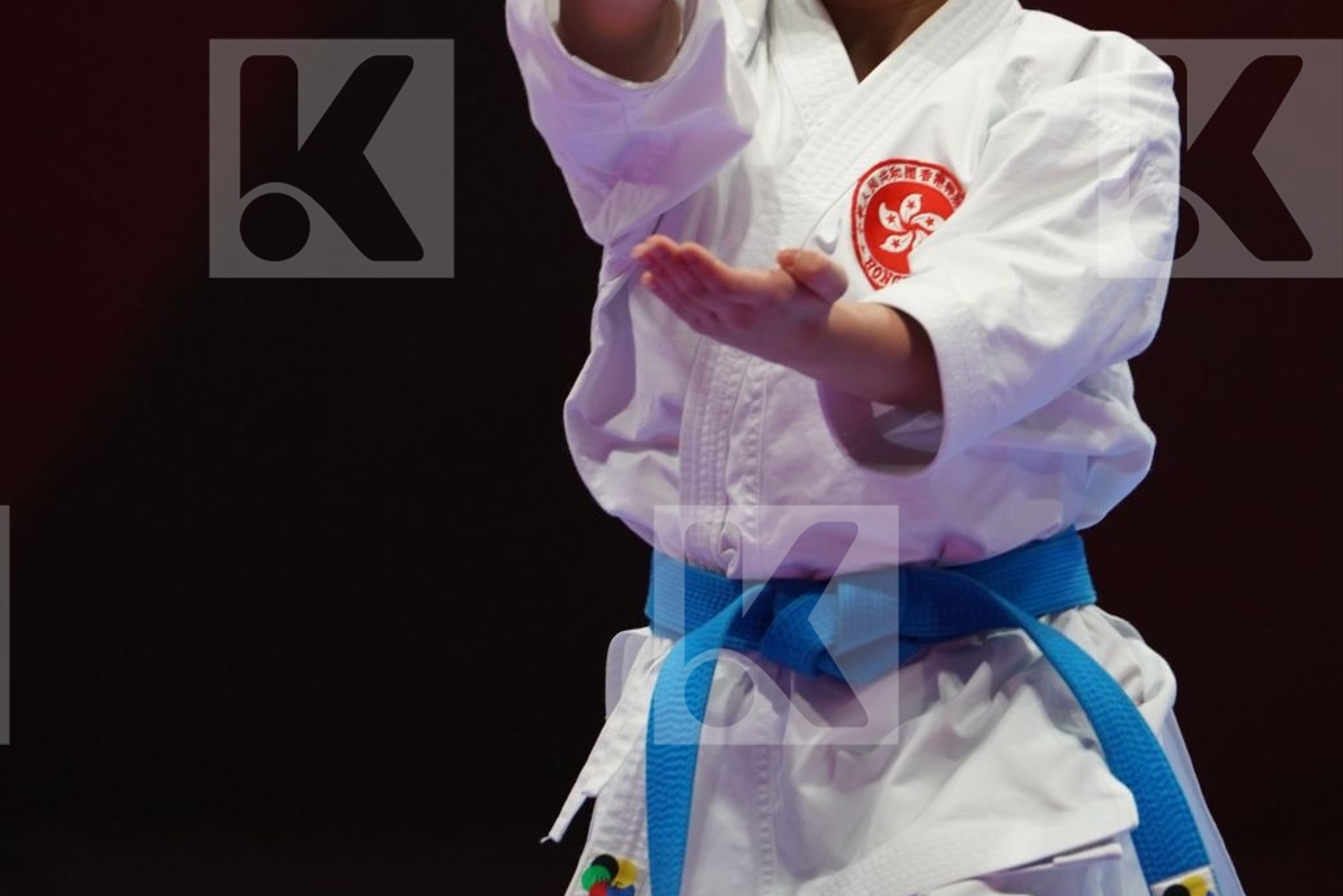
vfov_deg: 2.8
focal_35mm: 492
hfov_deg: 4.2
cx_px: 776
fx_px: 18356
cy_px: 159
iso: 1600
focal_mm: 280
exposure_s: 1/500
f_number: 4
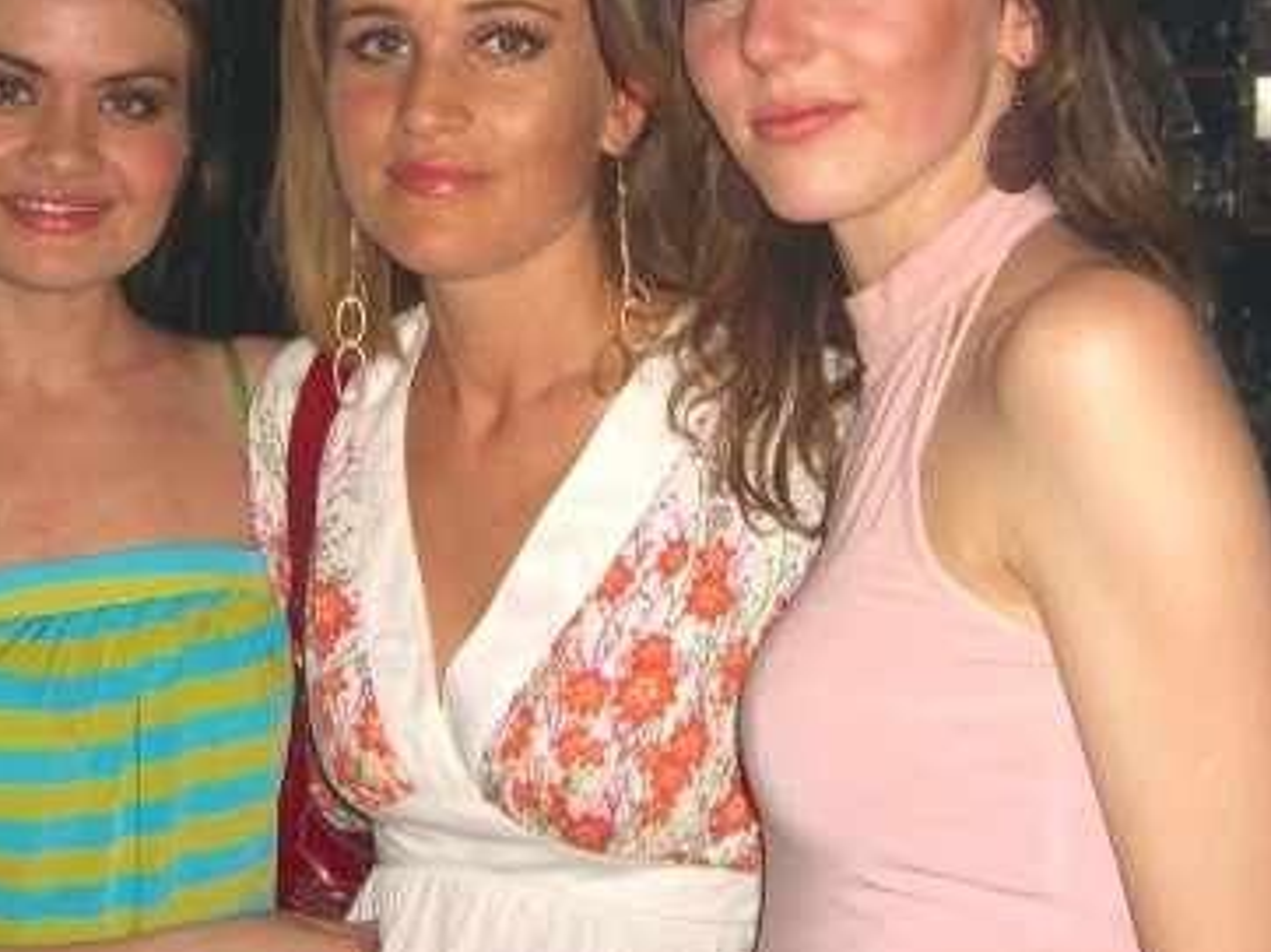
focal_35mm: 63
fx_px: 2312
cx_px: 590
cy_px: 221
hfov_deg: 30.7
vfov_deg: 23.0
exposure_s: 1/60
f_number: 2.8
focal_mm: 7.9
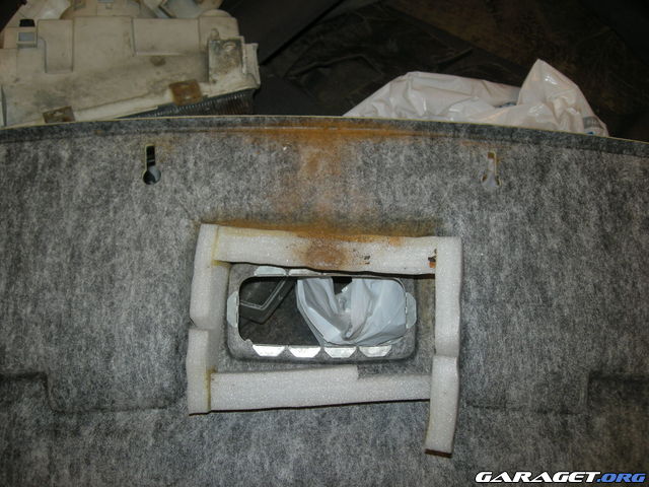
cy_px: 244
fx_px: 656
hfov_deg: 52.6
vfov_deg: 40.7
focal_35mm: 35
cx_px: 324
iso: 50
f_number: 2.8
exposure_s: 1/30
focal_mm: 5.7
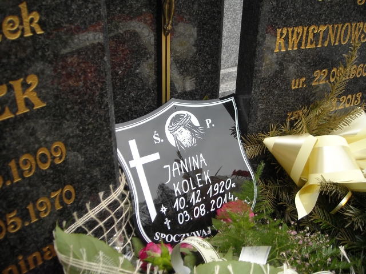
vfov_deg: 40.7
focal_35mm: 35
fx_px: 370
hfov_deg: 52.6
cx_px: 183
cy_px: 137
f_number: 2.8
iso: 64
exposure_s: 1/260
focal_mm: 5.7
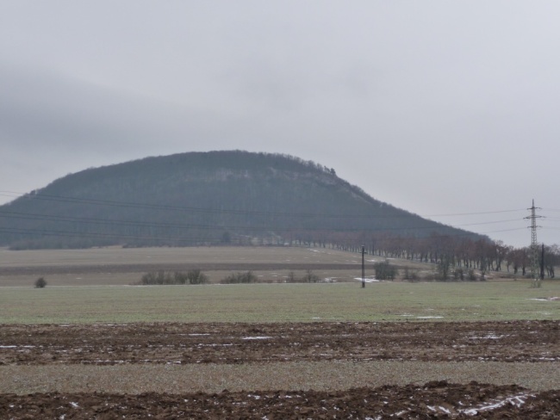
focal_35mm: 58
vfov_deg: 25.2
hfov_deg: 33.2
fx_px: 939
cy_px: 210
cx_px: 280
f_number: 4.4
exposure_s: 1/160
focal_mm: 9.8
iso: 160
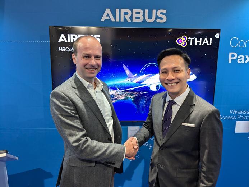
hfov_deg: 65.3
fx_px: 194
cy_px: 94
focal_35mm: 27
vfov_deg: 51.4
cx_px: 124
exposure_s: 1/24
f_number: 1.73
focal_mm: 4.38
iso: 94
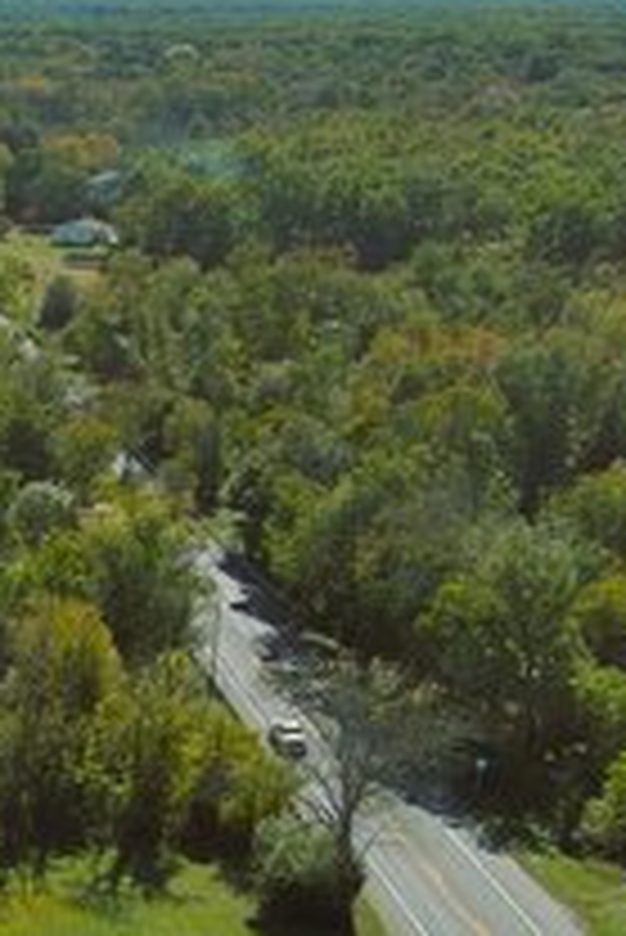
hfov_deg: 11.9
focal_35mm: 99
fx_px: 2578
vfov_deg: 20.3
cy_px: 781
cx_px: -734
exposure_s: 1/1600
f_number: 2.8
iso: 100
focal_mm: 10.57
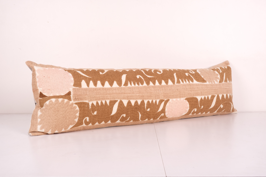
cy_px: 88
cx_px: 133
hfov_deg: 48.5
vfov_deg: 33.4
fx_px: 296
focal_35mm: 40
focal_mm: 26.5
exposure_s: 1/160
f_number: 11
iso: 80
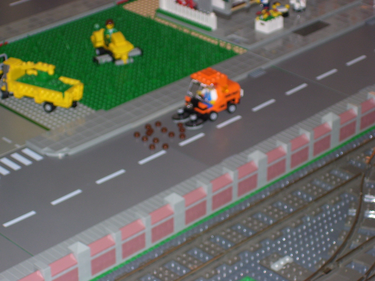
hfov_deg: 18.2
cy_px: 140
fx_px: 1170
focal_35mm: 108
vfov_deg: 13.7
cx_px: 188
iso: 100
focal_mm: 18
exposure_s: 1/90
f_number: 4.6
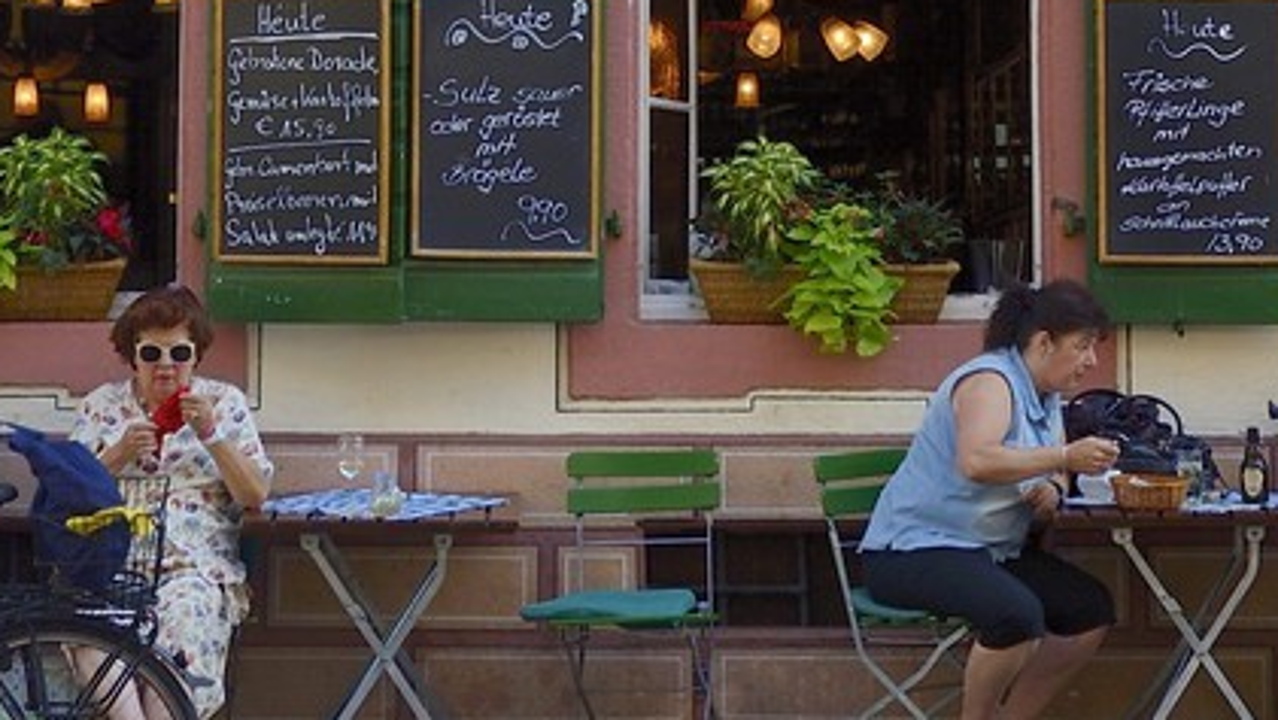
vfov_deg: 6.5
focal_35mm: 179
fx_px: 6067
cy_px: -1006
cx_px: 598
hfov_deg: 12.0
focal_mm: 45
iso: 200
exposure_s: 1/320
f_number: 5
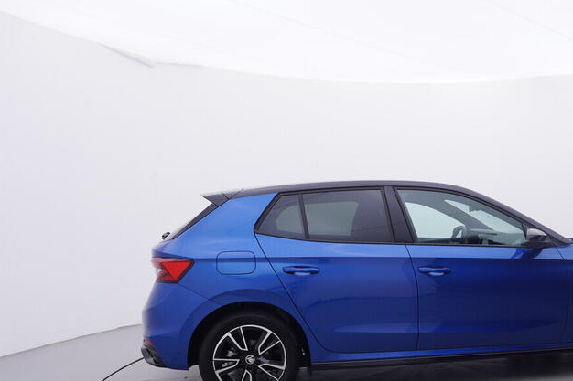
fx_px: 586
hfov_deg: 49.9
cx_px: 435
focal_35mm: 37
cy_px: 281
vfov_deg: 35.4
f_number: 5
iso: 200
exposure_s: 1/80
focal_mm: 15
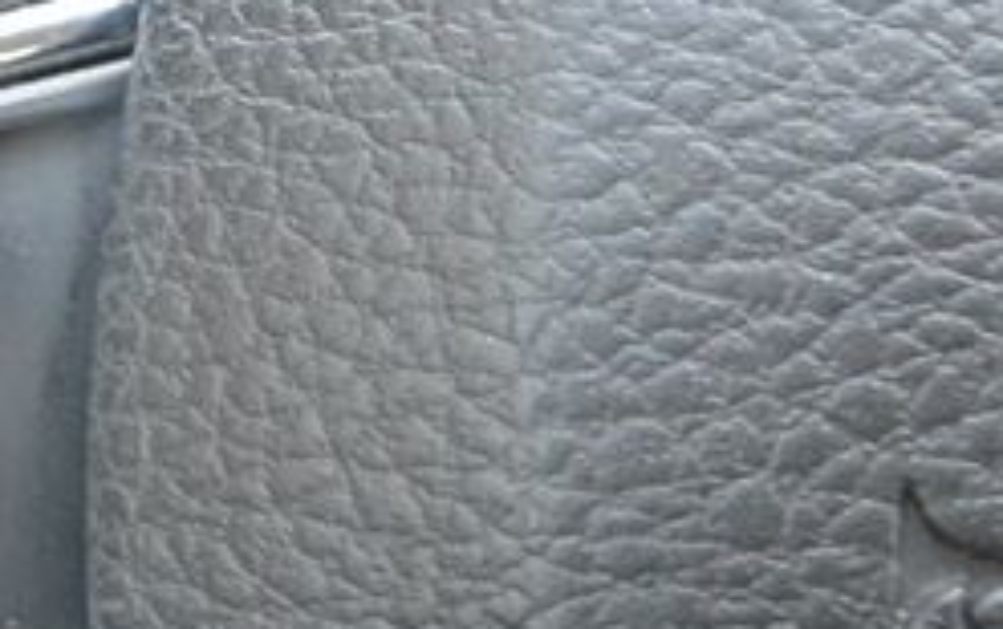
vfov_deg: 11.5
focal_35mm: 114
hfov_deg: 17.4
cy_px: 323
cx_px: -195
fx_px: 3120
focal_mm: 10
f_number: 3.5
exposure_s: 1/30
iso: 800
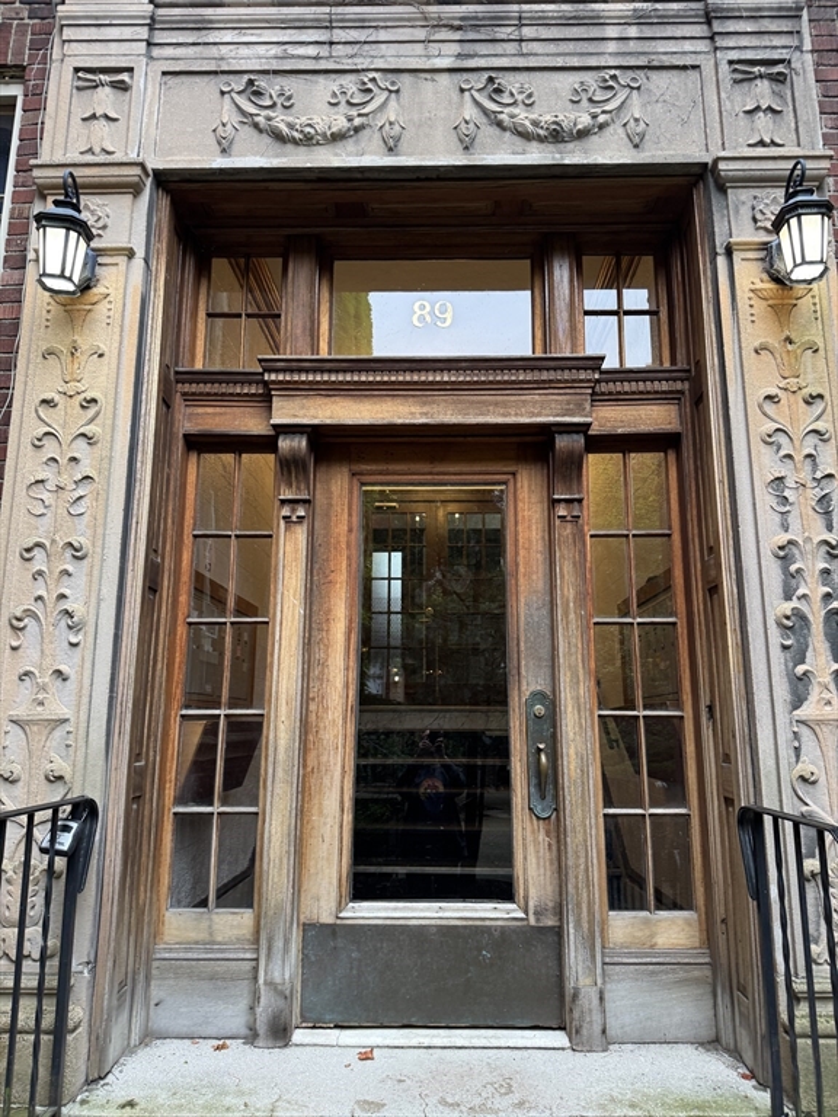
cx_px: 419
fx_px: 775
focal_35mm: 24
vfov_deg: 71.6
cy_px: 558
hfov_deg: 56.8
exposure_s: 1/60
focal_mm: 6.76
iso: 125
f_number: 1.78
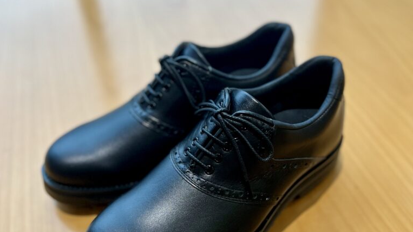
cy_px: 180
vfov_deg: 30.6
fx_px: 416
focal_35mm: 38
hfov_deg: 52.8
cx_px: 206
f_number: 1.6
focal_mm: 5.1
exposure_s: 1/100
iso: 80
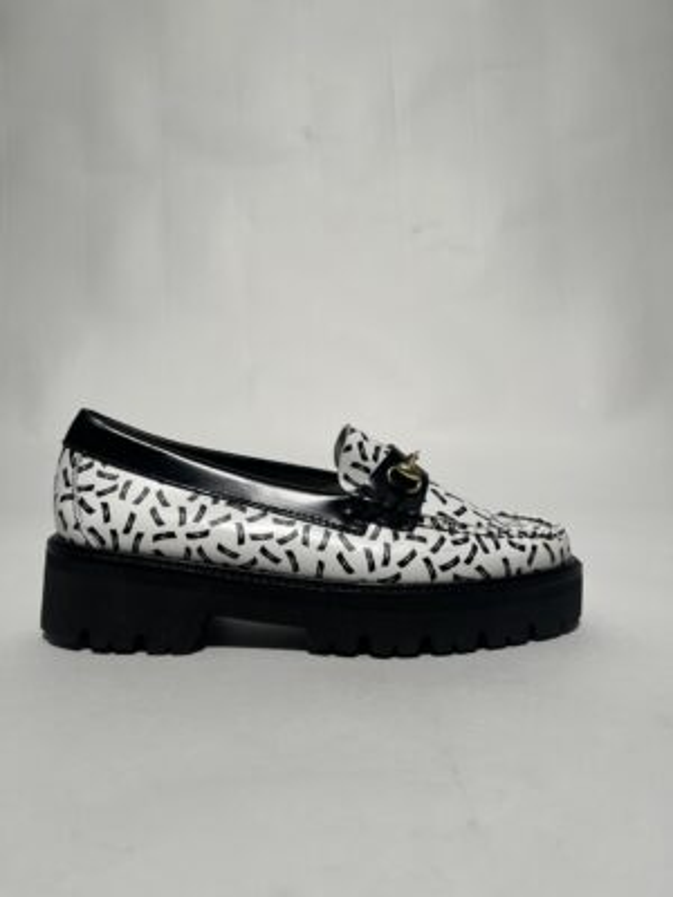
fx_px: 674
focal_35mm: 26
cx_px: 336
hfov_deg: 53.1
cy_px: 448
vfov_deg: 67.3
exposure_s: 1/563
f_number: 1.6
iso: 50
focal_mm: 5.1
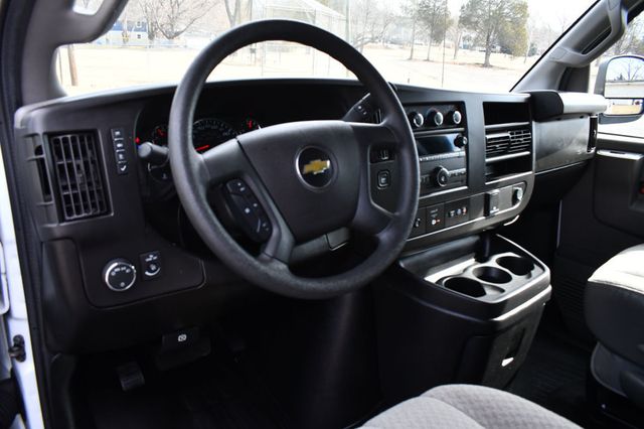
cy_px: 214
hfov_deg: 67.4
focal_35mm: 27
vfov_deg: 47.9
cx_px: 322
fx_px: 483
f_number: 5.6
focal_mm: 18
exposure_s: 1/250
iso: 400
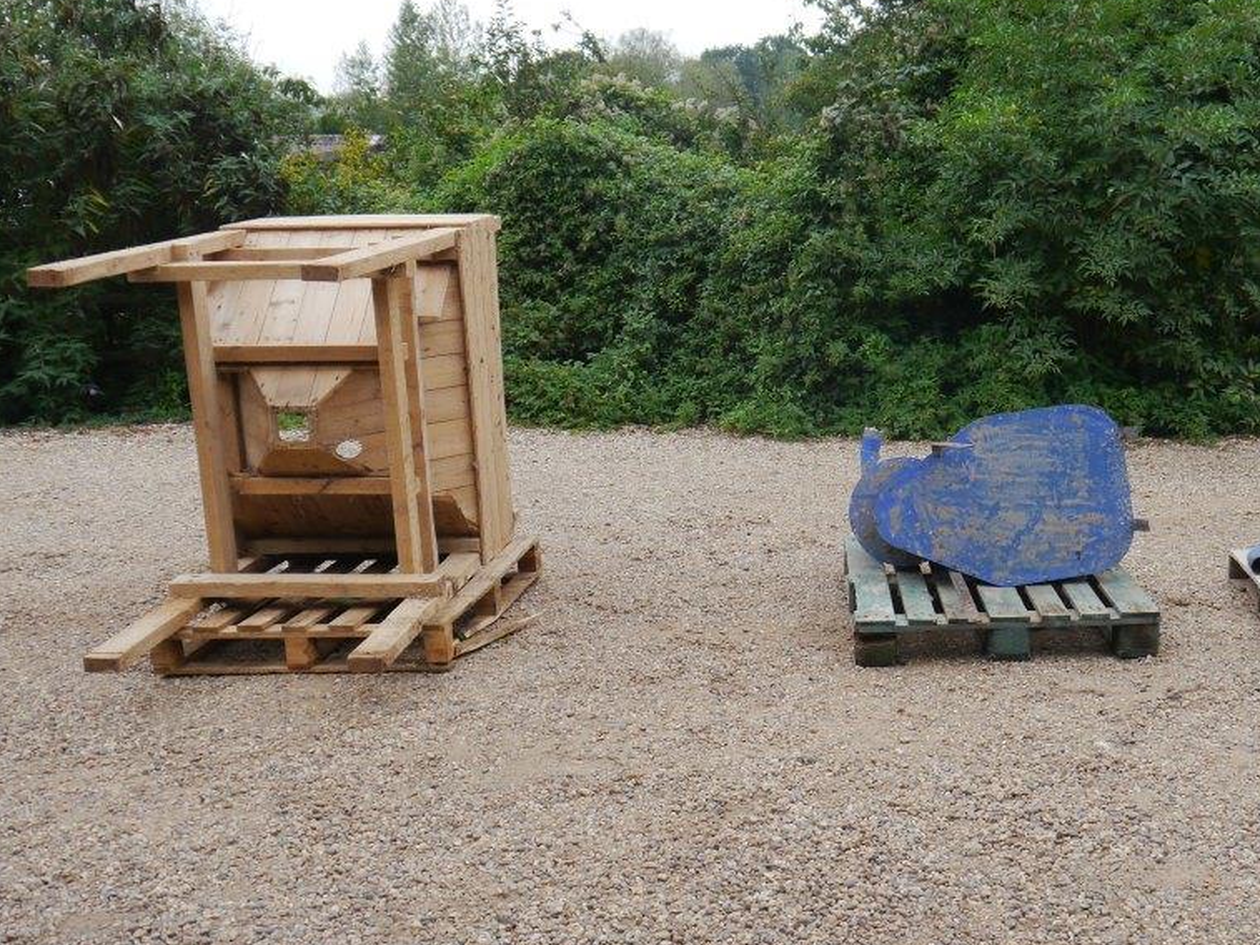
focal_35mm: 46
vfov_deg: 31.5
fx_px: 1675
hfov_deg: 40.7
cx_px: 837
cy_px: 481
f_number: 5
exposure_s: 1/200
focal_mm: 17
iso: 160
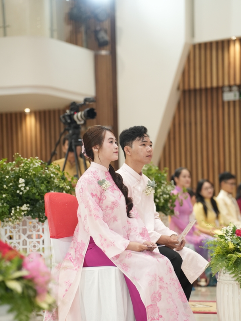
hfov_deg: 12.7
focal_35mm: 117
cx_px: 127
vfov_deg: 16.8
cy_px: 180
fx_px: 1086
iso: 1600
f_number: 2.8
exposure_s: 1/200
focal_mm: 101
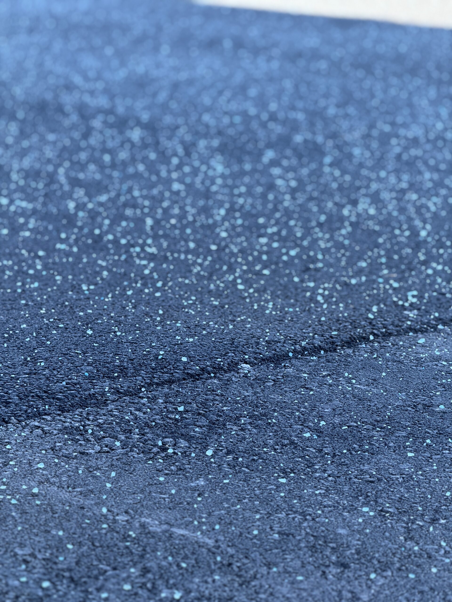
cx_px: 226
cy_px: 301
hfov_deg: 12.3
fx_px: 2089
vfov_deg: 16.4
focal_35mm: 120
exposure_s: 1/148
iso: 50
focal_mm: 15.66
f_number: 2.8
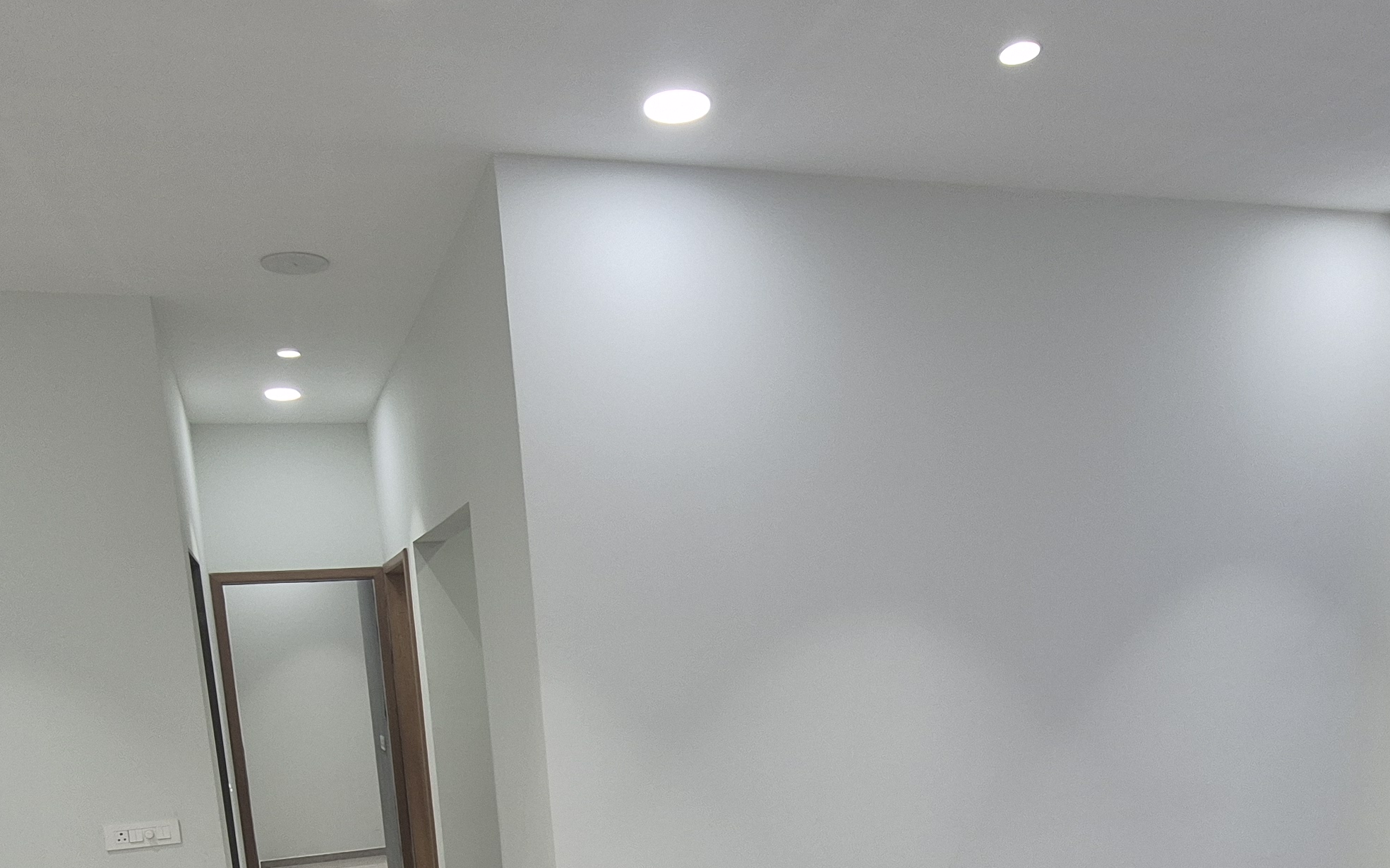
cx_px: 672
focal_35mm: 28
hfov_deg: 66.5
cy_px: 850
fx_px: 1061
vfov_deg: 39.7
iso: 80
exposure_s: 1/100
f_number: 2.2
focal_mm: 2.2
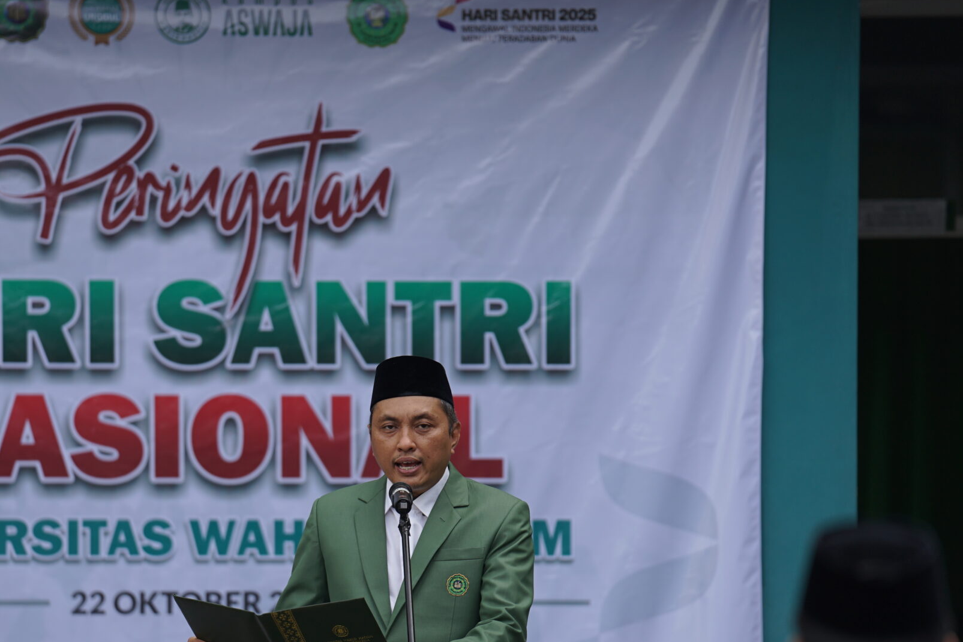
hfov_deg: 6.5
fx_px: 8533
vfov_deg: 4.3
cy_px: 486
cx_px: 374
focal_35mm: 319
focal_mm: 200
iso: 100
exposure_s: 1/400
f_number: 2.8
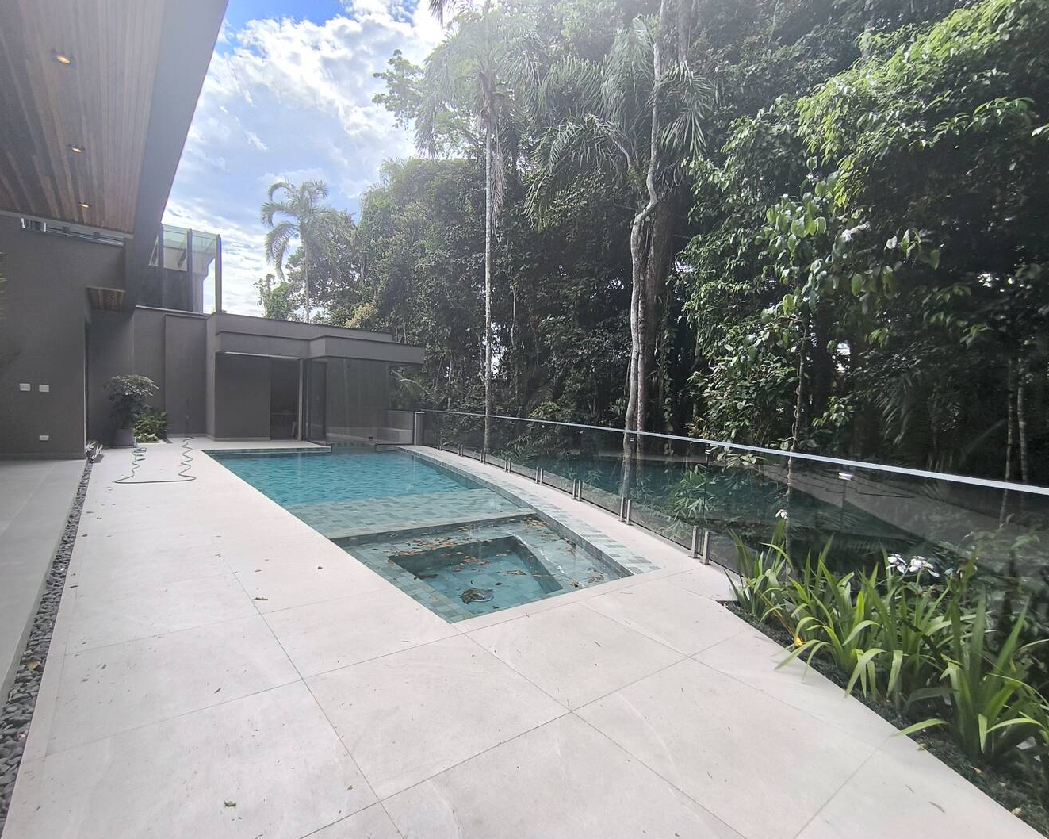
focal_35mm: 17
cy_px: 426
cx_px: 522
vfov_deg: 77.0
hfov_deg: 89.6
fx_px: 528
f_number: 2.2
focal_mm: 1.65
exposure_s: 1/536
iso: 50
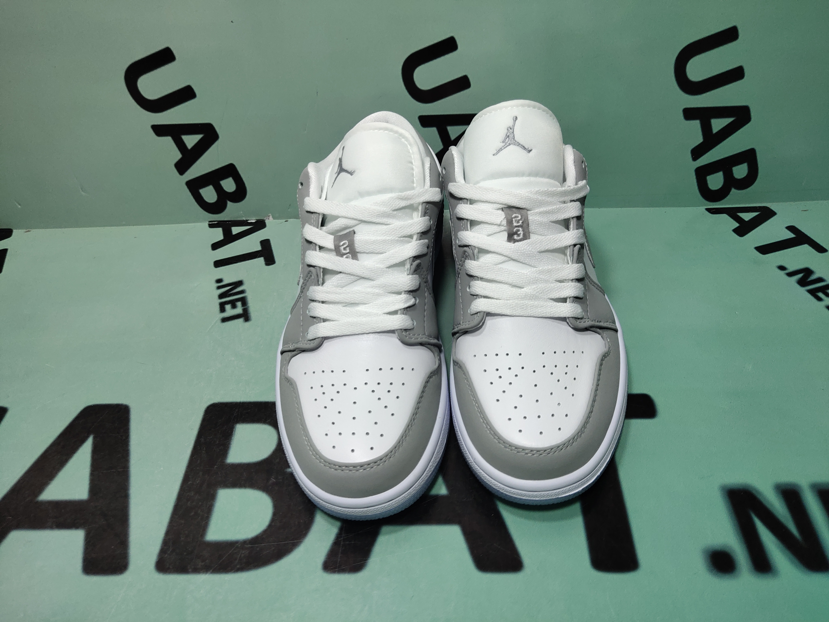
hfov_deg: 60.0
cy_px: 311
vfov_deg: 46.8
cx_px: 414
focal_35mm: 30
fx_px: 718
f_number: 1.79
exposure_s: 1/100
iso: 57
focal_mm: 4.35
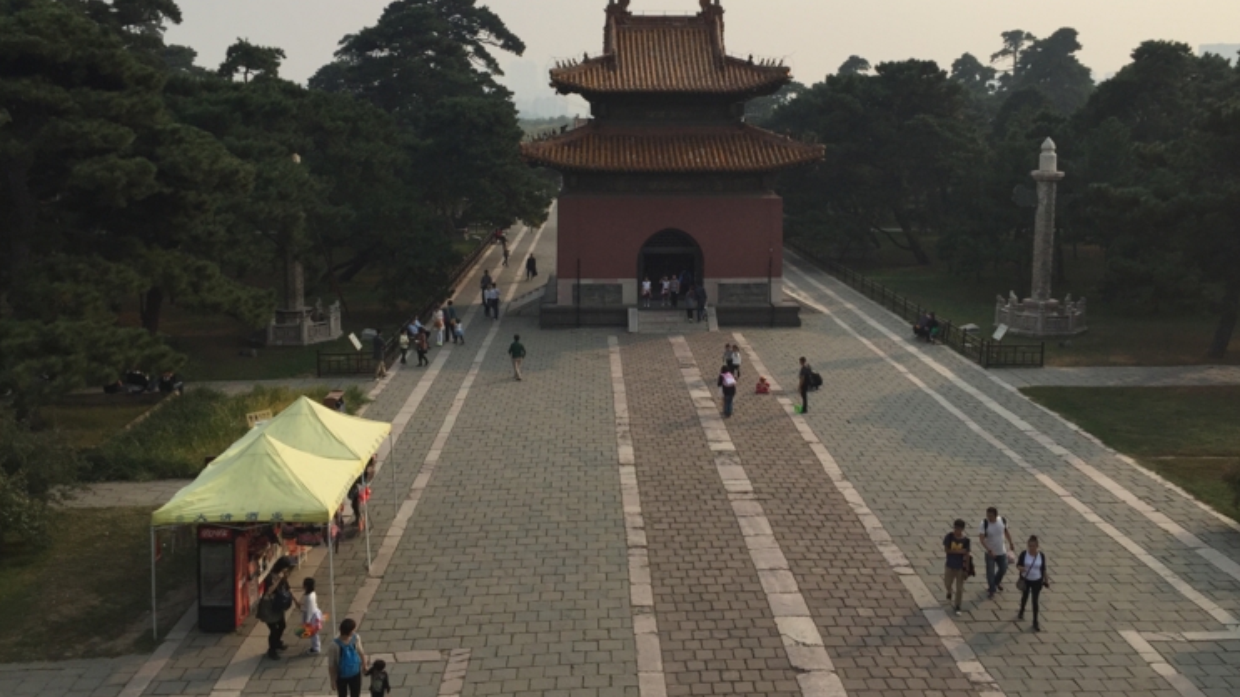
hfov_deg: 58.0
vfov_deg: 34.5
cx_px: 663
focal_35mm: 34
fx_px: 1118
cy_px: 258
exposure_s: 1/2475
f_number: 2.2
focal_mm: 4.15
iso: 32
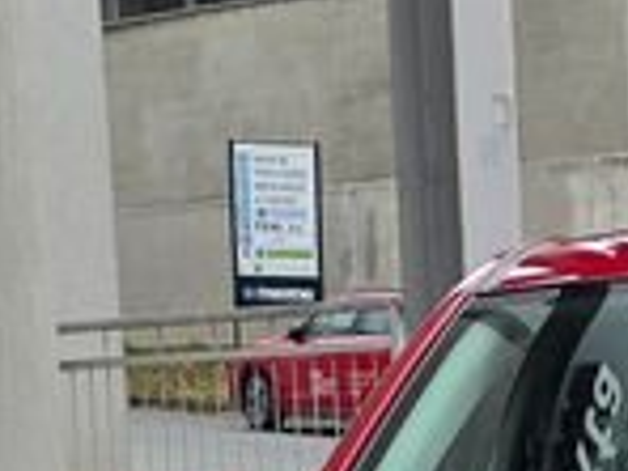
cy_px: 1006
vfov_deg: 8.7
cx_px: 798
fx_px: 2885
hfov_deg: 12.1
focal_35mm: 159
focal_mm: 6.3
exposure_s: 1/197
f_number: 1.7
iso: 12
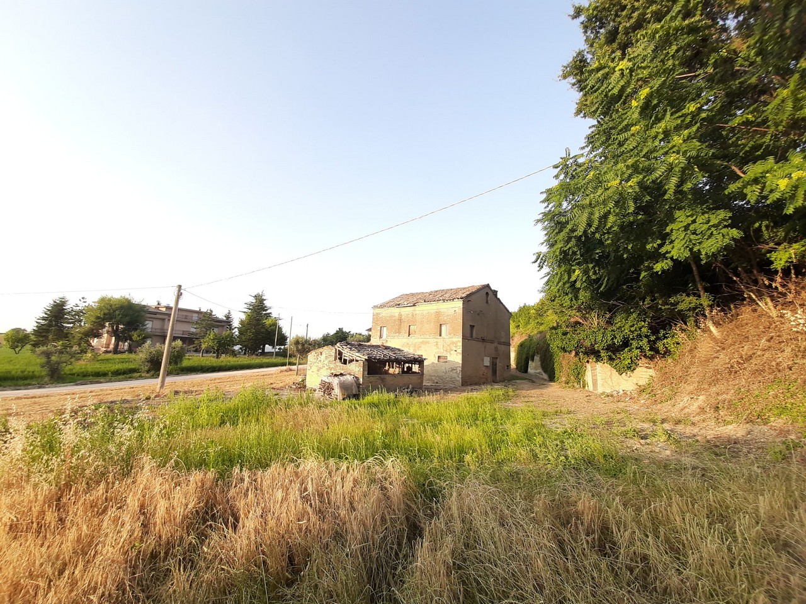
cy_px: 302
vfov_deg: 89.9
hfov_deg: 106.2
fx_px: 303
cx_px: 403
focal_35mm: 13
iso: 40
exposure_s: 1/154
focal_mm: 1.42
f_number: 2.2
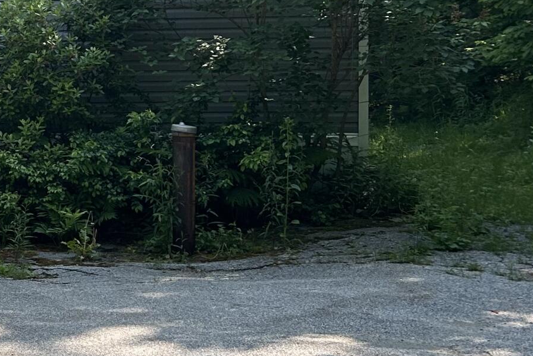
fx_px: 1333
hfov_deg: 19.0
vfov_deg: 15.1
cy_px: 83
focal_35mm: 90
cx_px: -332
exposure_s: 1/949
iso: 50
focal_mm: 5.7
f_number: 1.5
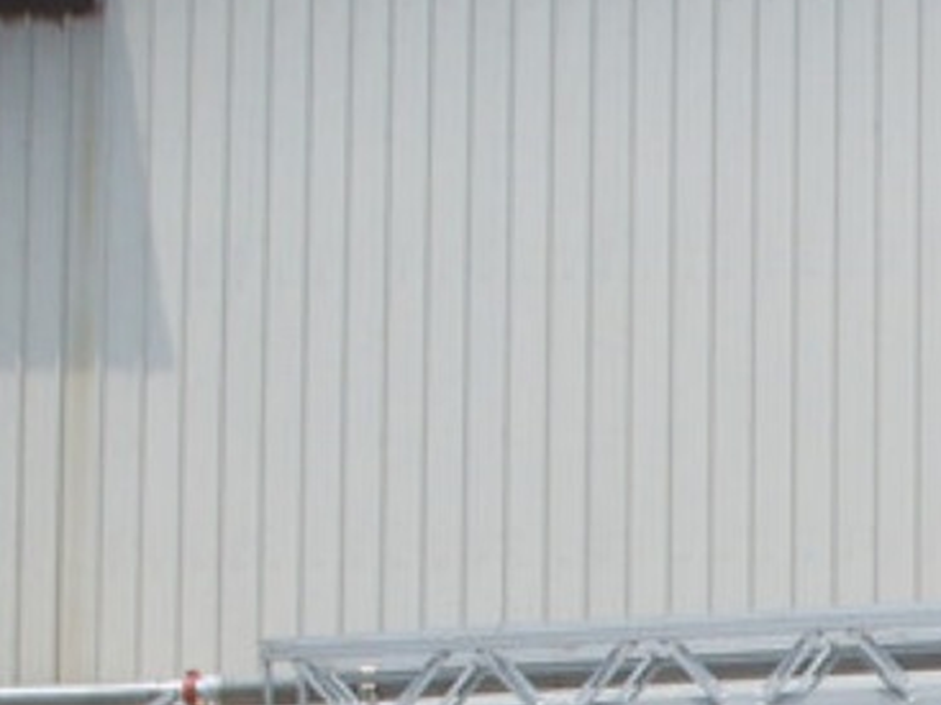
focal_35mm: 136
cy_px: 1161
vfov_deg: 10.4
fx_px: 3696
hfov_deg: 14.1
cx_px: 1079
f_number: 6.3
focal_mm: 6.6
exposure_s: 1/350
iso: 50
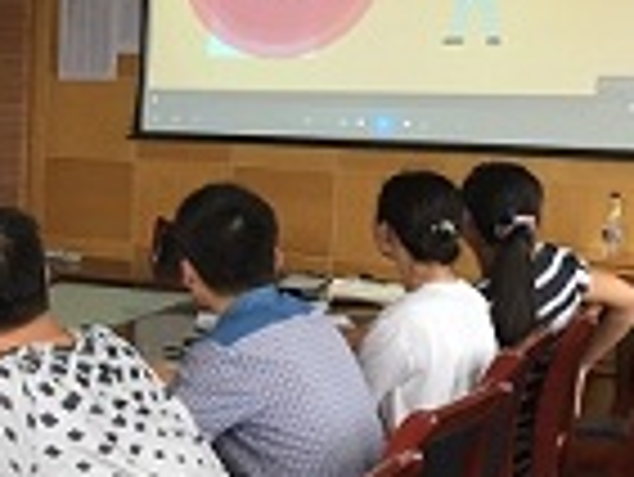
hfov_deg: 19.3
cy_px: 232
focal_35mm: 93
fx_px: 1705
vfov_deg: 15.9
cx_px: -218
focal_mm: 4.15
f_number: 2.2
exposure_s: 1/33
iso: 50
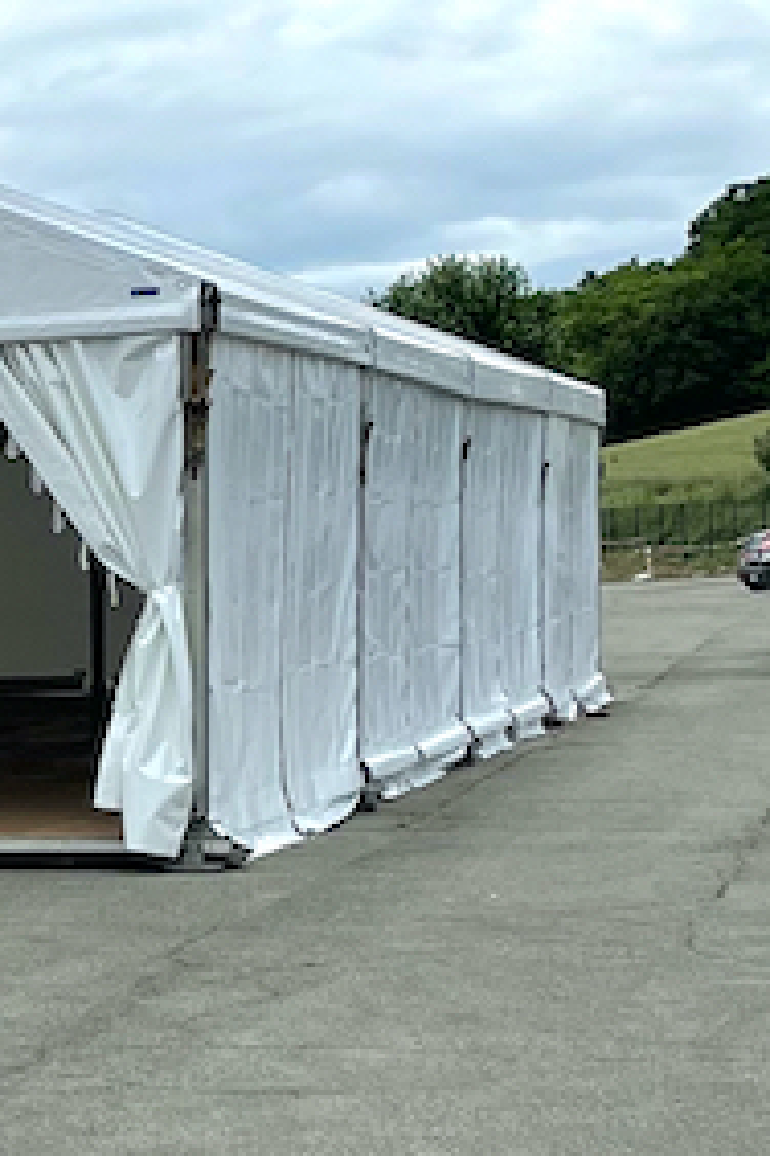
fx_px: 3689
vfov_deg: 17.7
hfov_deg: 10.8
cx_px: -799
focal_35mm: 115
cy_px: 898
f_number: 1.6
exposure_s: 1/1795
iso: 32
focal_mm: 4.2
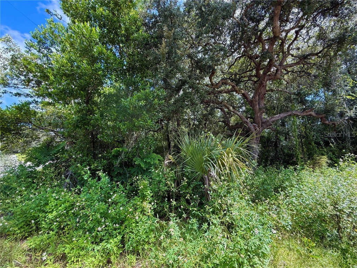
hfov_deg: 102.1
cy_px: 134
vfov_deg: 85.7
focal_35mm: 14
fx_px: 144
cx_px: 178
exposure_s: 1/209
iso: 50
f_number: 2.2
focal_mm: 2.22
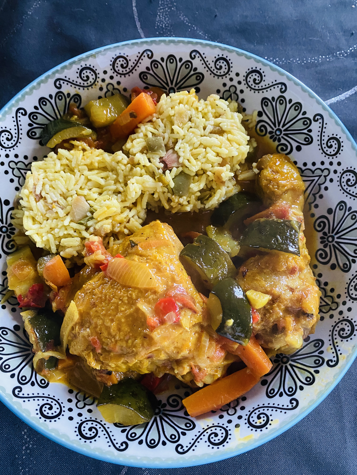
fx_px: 358
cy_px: 238
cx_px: 178
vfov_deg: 67.3
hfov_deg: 53.1
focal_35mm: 26
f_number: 1.8
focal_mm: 4.25
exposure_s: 1/39
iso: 640
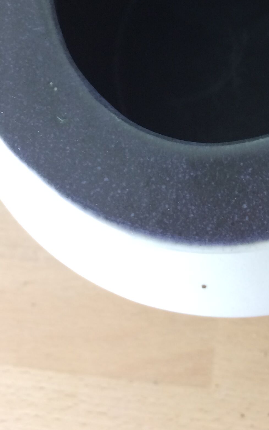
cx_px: 253
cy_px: -1
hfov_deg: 19.8
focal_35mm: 64
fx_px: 751
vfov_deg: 29.8
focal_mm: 4.15
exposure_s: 1/33
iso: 100
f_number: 2.2
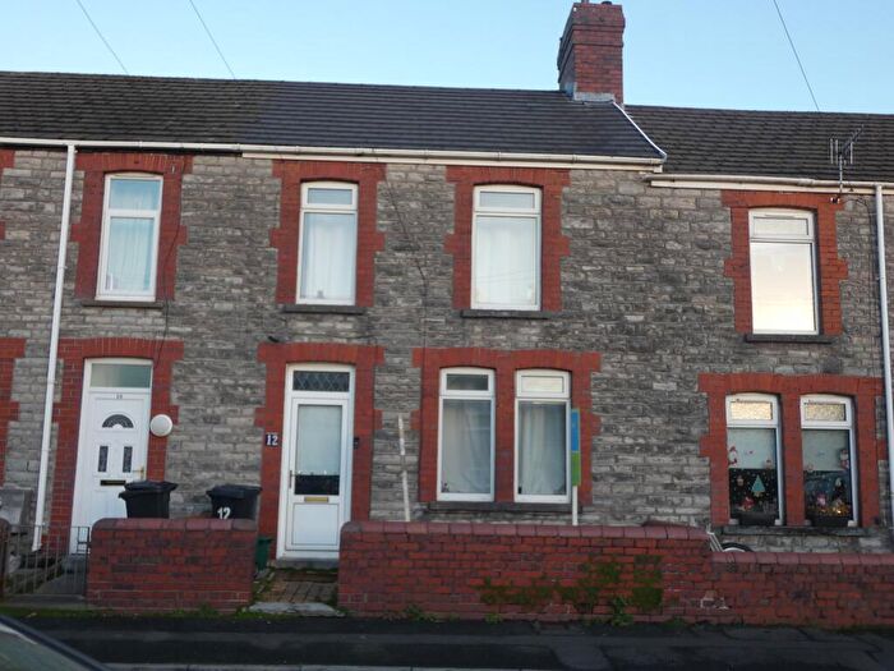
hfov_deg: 52.6
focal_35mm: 35
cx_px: 447
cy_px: 336
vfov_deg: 40.7
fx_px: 904
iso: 80
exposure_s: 1/100
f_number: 3.4
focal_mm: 6.2
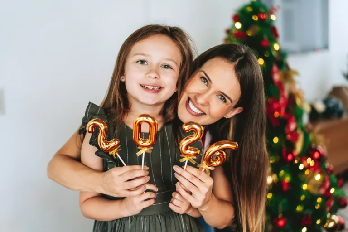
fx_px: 532
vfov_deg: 24.6
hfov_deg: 36.2
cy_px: 116
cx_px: 174
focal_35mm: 55
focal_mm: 55
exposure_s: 1/100
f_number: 1.8
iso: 320
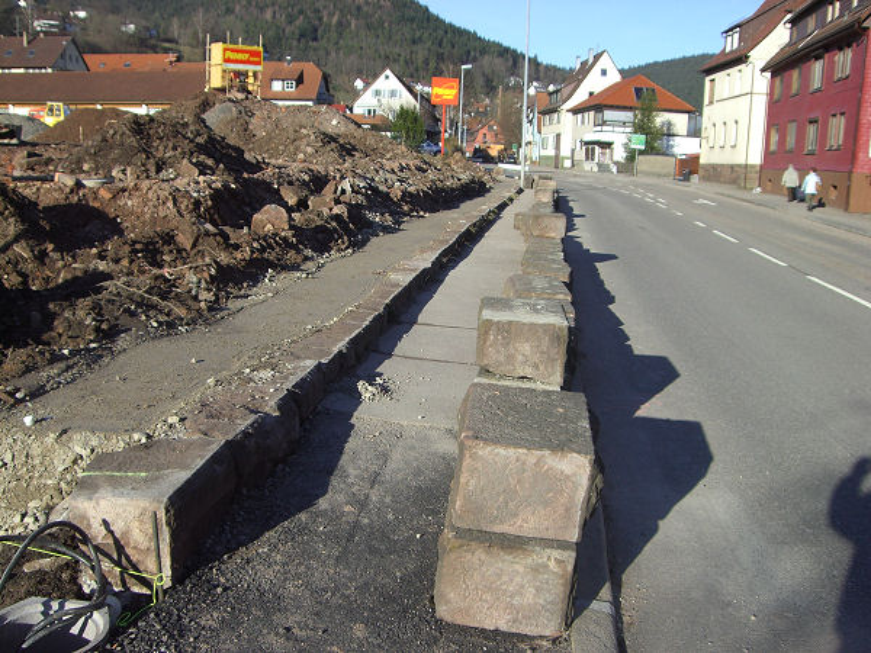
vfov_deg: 37.7
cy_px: 326
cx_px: 436
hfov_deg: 49.0
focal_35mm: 38
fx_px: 956
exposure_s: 1/400
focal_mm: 6.2
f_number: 4.3
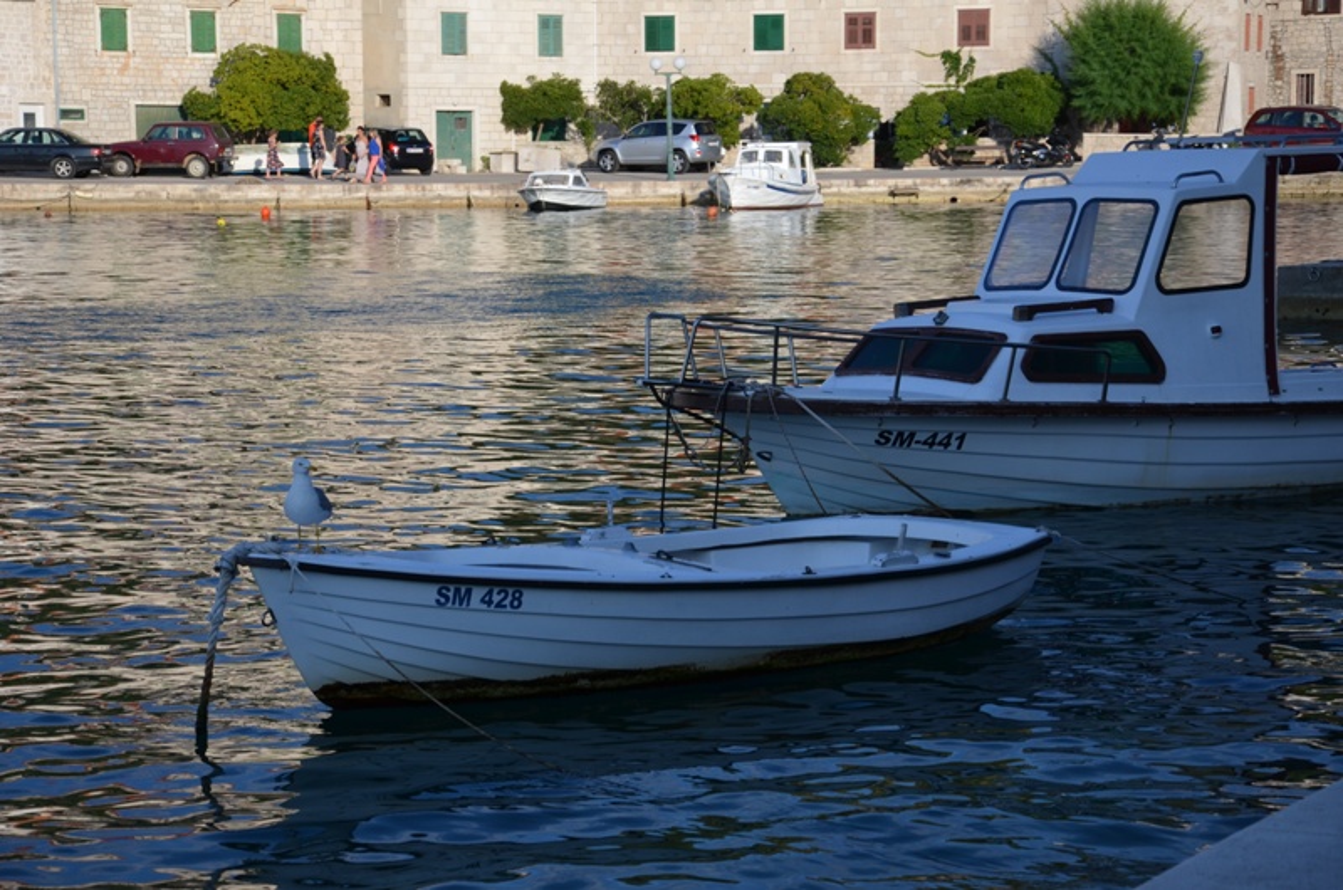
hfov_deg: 19.5
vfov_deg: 13.0
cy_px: 445
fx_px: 3909
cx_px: 672
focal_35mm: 105
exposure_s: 1/250
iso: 200
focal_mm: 70
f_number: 8
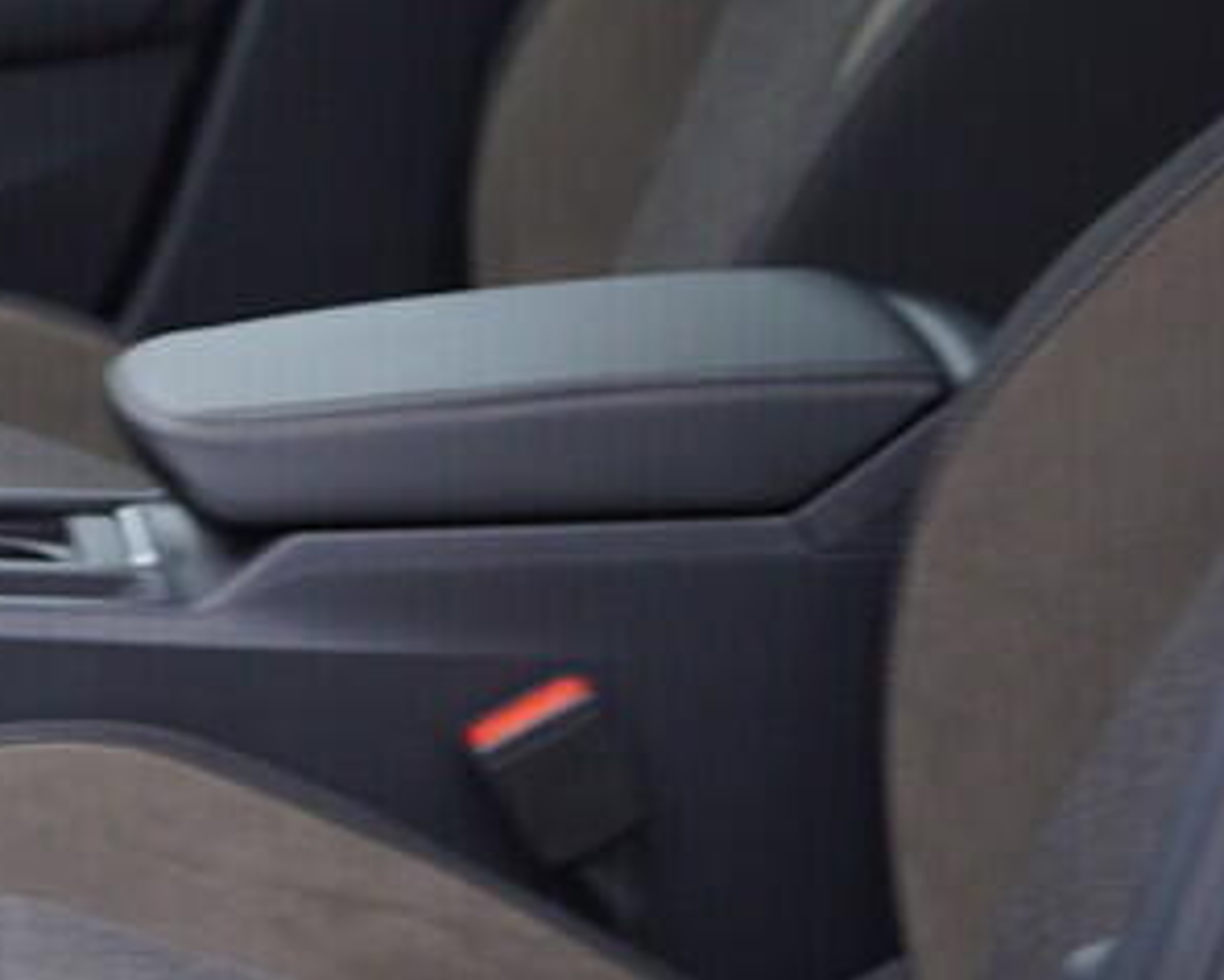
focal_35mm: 117
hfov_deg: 15.9
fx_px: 4240
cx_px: -161
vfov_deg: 13.2
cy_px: 378
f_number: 2.8
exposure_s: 1/40
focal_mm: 24
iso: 125
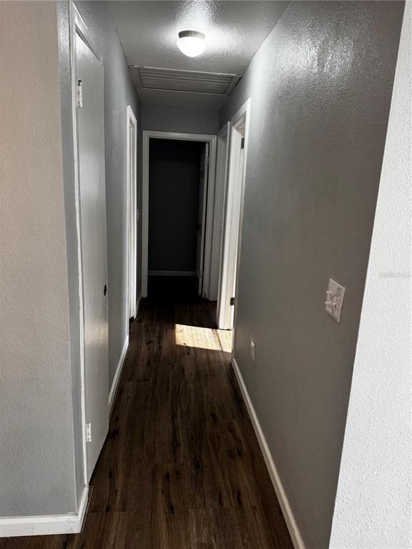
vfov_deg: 71.6
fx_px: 381
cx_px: 206
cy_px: 274
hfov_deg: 56.8
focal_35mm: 24
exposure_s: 1/120
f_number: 1.78
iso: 160
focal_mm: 6.76
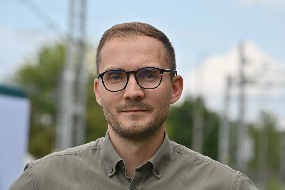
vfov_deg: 9.5
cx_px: 142
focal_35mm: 145
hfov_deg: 14.2
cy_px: 95
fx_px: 1148
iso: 100
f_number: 6.3
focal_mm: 145
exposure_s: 1/400
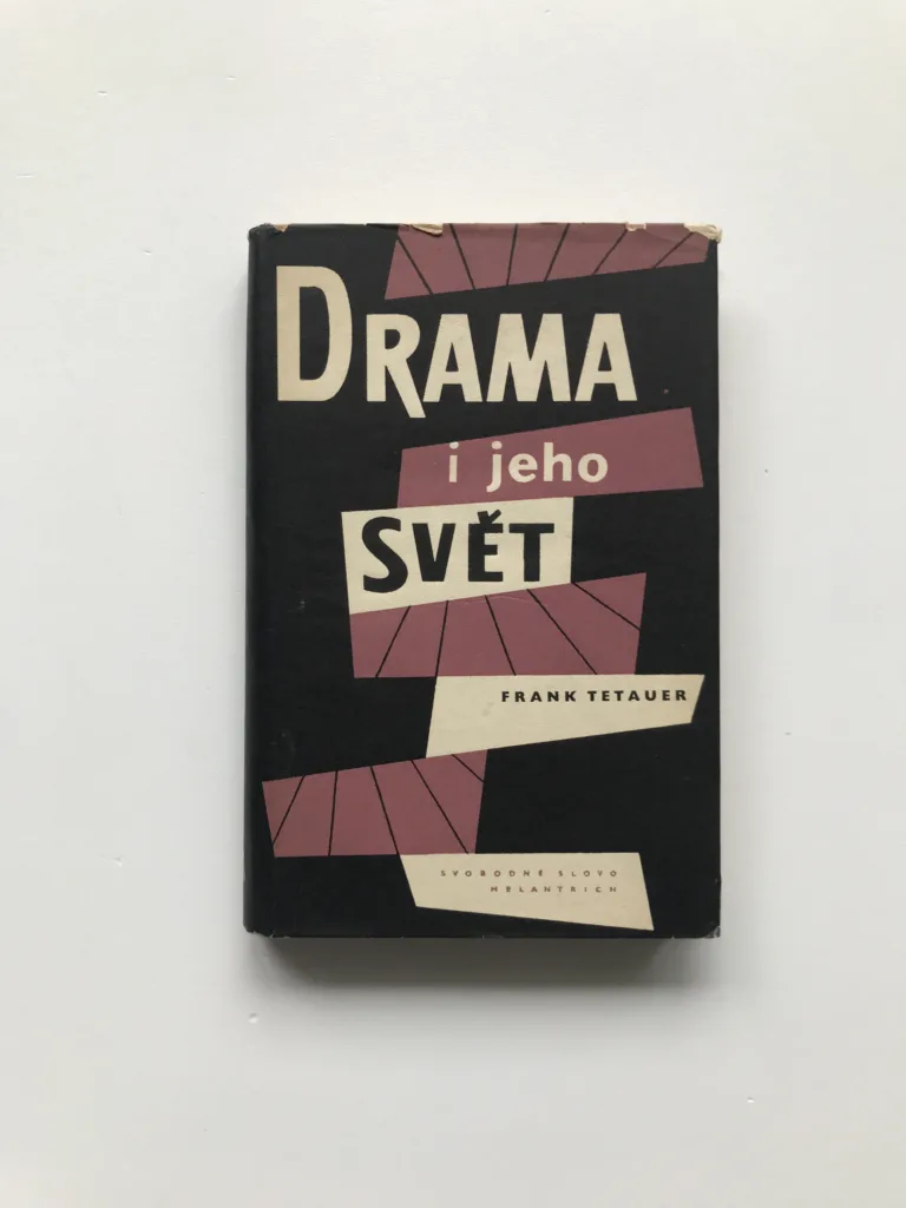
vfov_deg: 63.4
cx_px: 453
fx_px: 977
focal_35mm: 28
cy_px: 604
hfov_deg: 49.7
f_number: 1.8
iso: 40
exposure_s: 1/100
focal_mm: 3.99
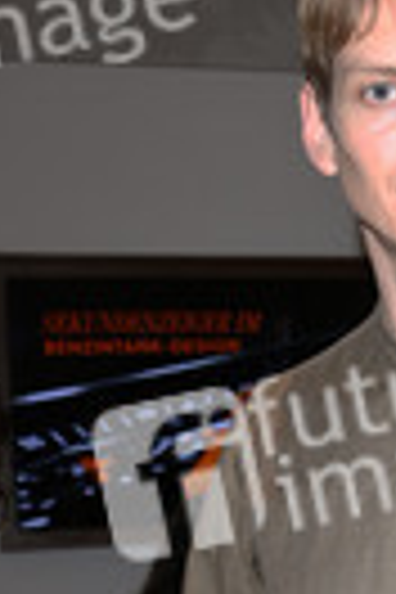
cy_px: 680
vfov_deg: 19.9
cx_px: 454
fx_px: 1600
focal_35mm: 97
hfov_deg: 13.8
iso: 1250
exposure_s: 1/125
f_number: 5.6
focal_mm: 32
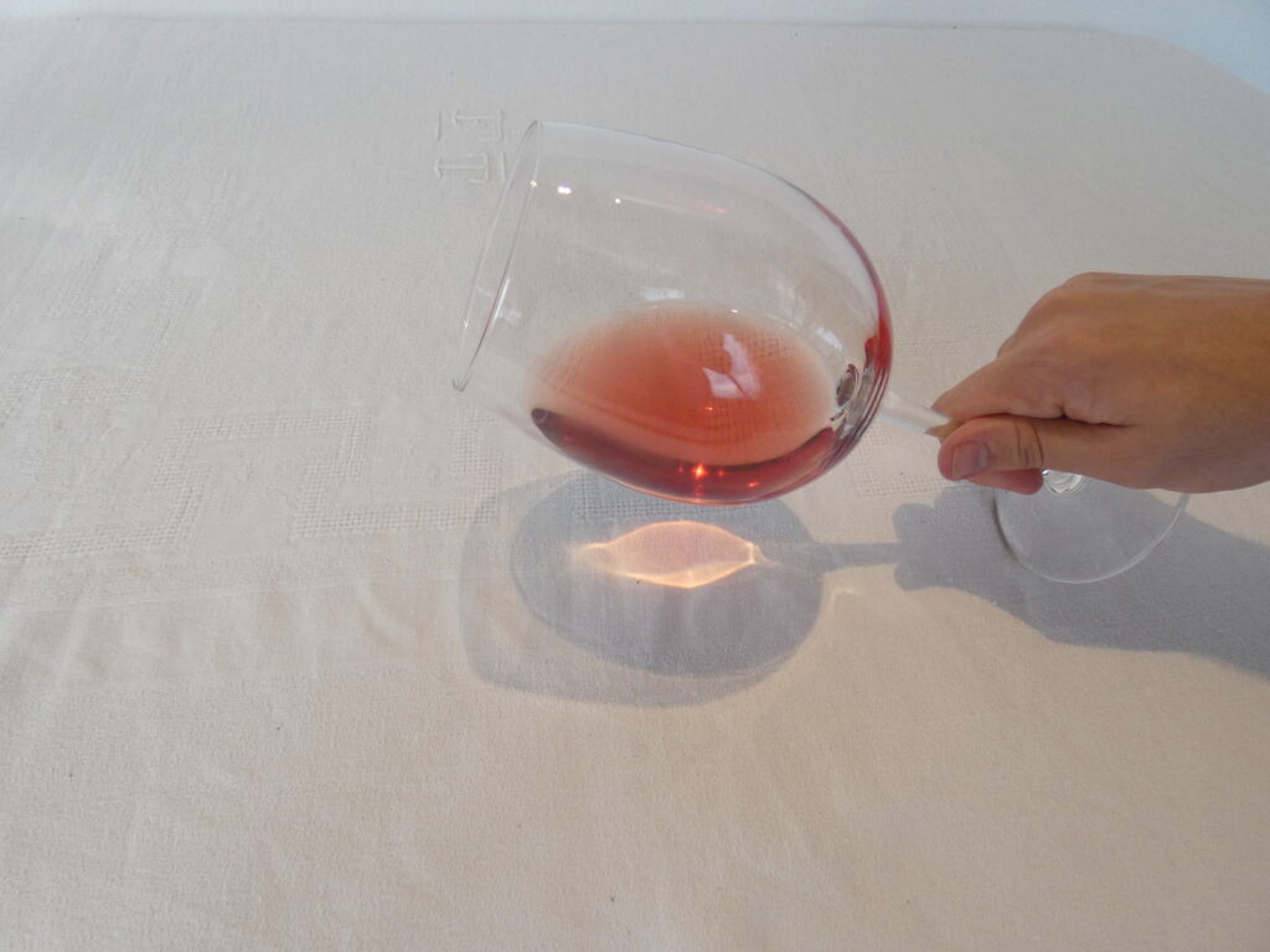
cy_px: 476
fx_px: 734
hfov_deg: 81.7
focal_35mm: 20
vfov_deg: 66.0
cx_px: 635
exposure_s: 1/250
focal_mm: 3.6
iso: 200
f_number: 2.8
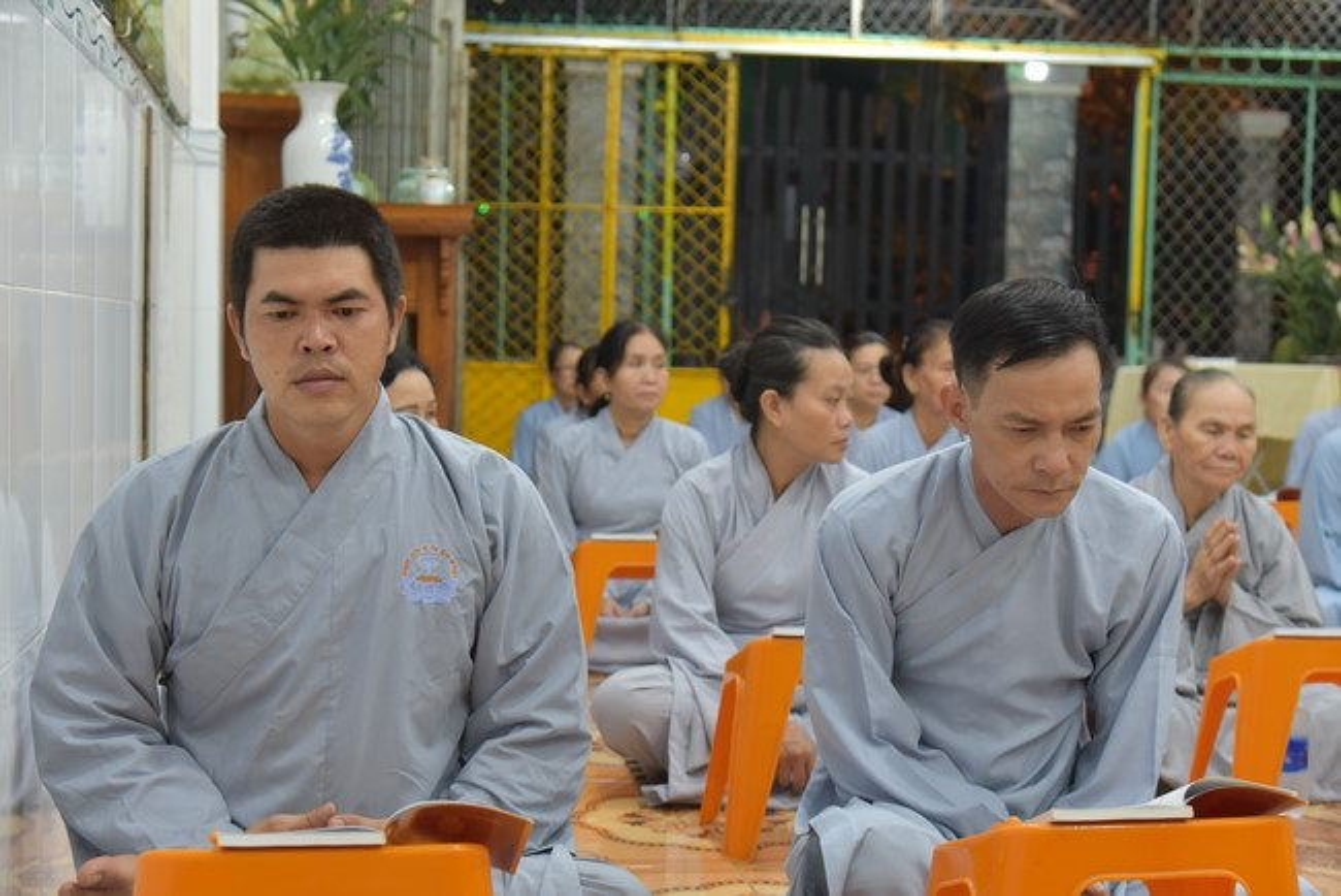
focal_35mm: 55
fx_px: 2050
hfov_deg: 36.2
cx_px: 670
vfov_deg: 24.6
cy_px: 448
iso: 1600
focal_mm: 55
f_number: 4.5
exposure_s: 1/80
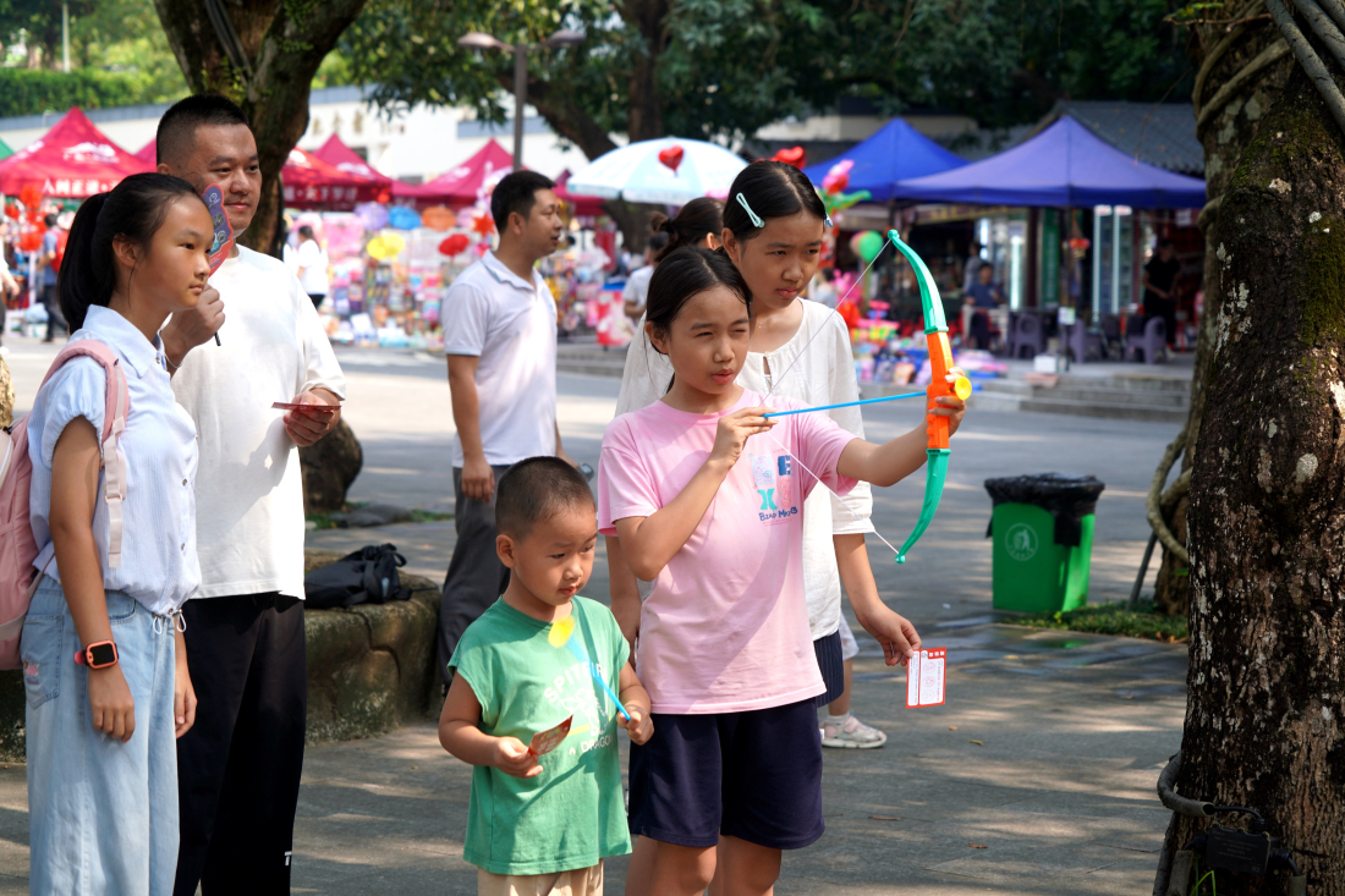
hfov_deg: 24.8
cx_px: 672
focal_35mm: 82
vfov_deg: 16.6
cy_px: 448
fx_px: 3063
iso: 125
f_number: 5.6
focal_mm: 82
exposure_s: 1/160
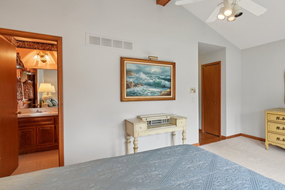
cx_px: 186
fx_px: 166
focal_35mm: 21
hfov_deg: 79.0
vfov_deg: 59.4
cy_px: 88
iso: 250
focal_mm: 10
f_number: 8
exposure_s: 1/30
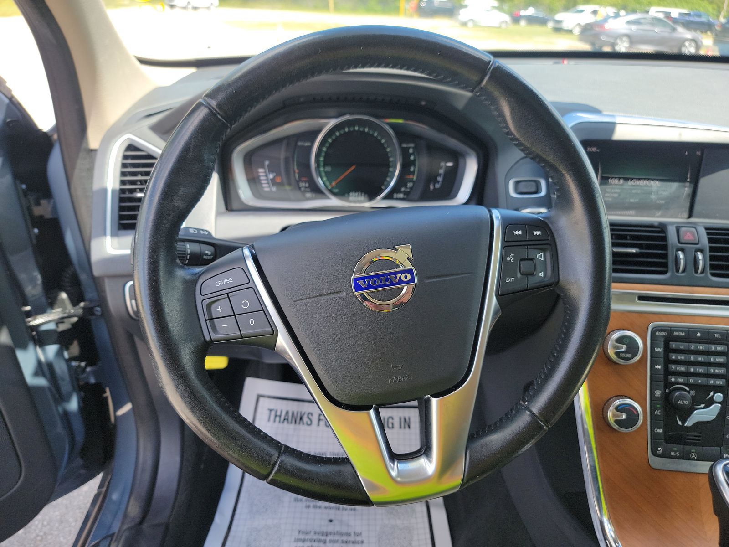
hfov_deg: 71.6
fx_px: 505
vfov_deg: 56.8
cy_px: 274
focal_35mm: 24
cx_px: 364
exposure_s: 1/156
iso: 50
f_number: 1.8
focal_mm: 6.7
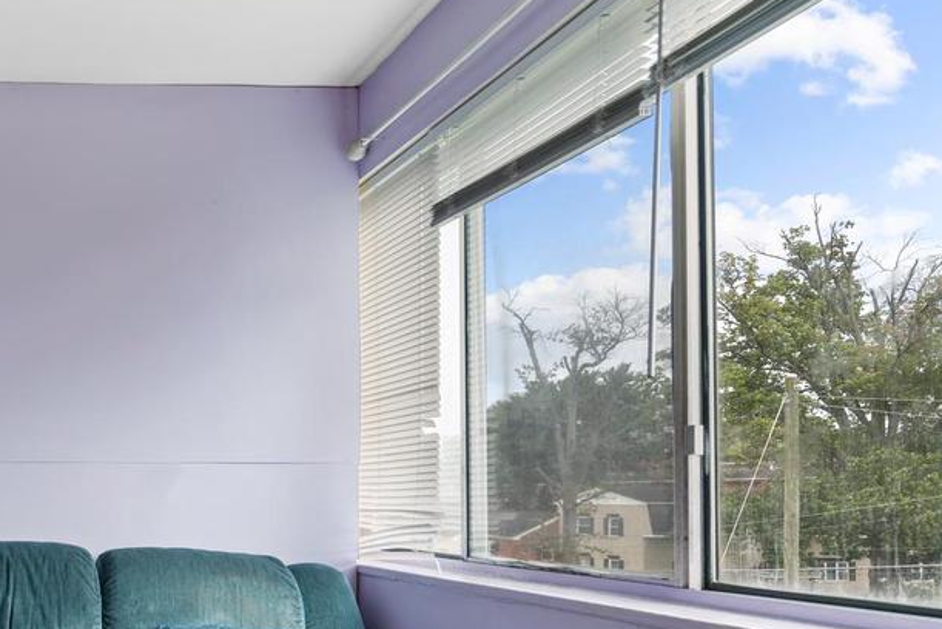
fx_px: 864
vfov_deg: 38.9
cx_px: -5
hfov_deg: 47.3
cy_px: 474
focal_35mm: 33
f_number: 4
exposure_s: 1/15
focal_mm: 14
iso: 100
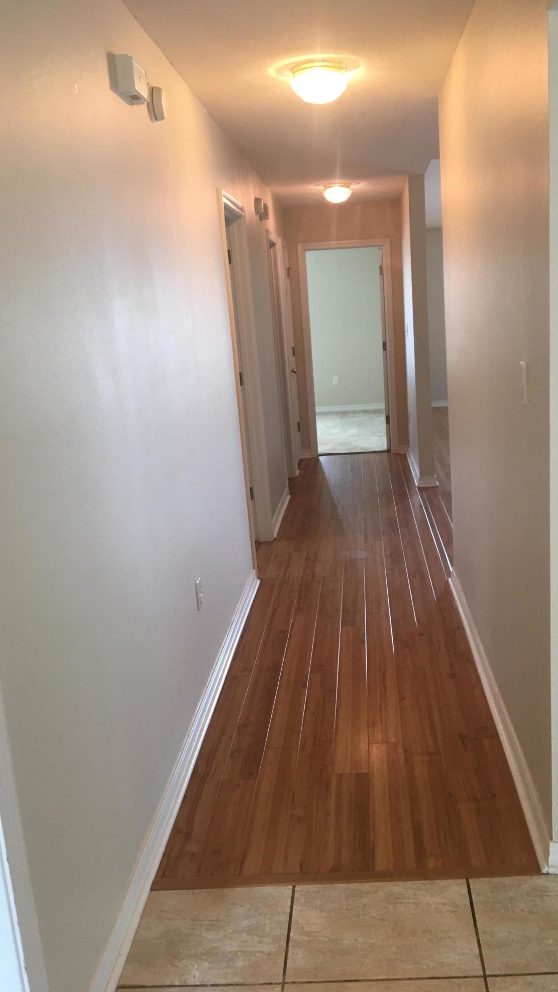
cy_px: 498
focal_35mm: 32
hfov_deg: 36.5
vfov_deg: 61.0
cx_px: 345
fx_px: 842
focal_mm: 4.15
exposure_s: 1/15
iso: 32
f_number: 2.2
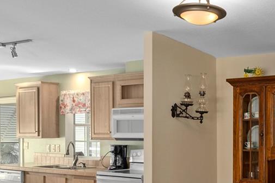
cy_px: 138
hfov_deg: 33.8
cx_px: 227
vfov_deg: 23.5
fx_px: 436
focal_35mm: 57
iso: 250
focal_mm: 12
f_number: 8
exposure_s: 1/3
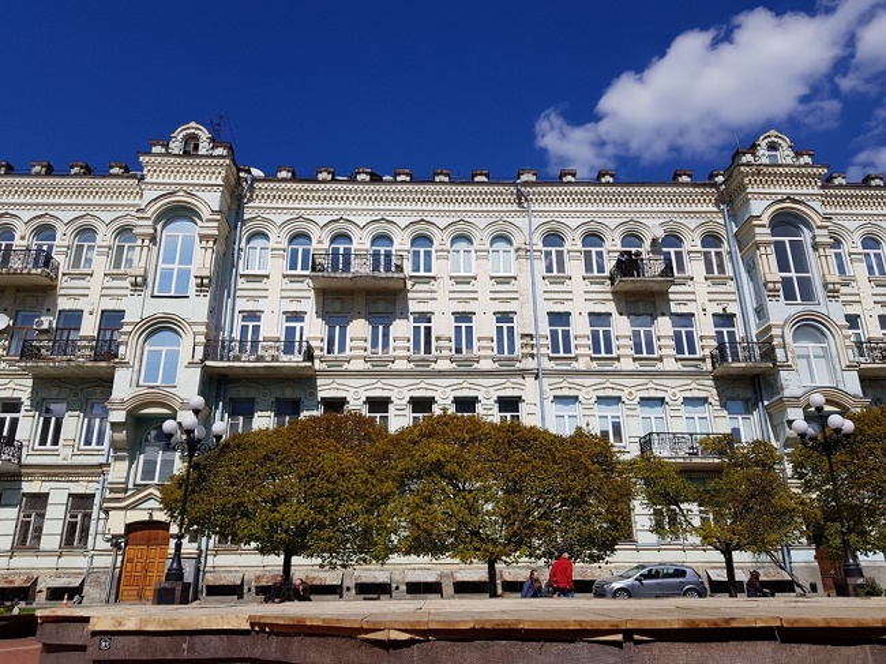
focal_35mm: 26
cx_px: 443
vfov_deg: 53.0
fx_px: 665
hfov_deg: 67.3
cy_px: 332
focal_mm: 4.2
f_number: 1.7
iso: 40
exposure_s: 1/4320
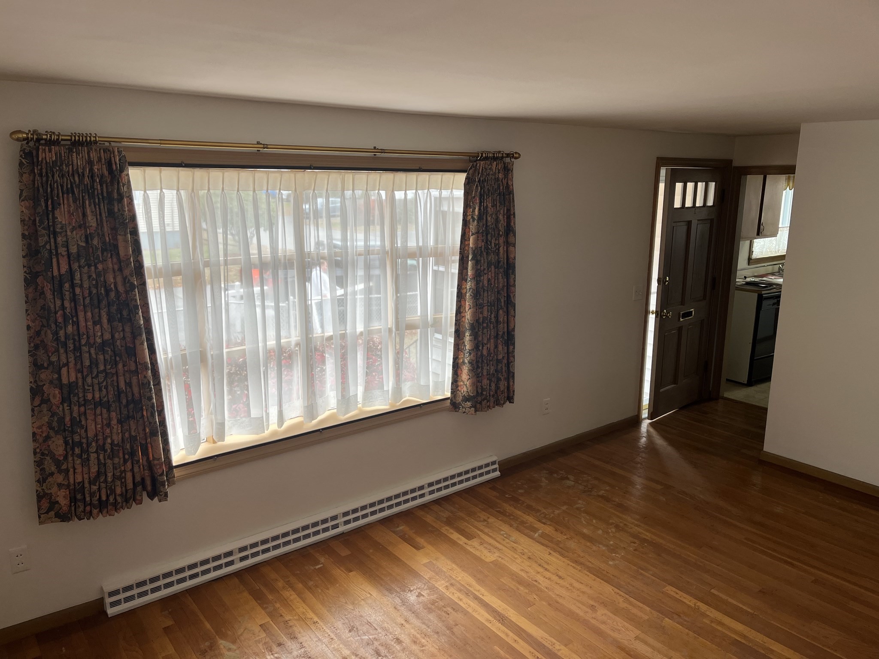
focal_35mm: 26
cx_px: 440
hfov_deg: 67.3
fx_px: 660
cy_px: 330
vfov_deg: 53.1
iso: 50
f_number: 1.6
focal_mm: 5.1
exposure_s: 1/121
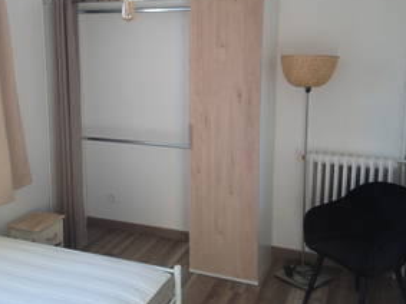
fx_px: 492
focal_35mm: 42
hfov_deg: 44.7
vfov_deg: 34.2
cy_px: 115
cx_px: 174
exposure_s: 1/120
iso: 80
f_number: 2.4
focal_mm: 4.12
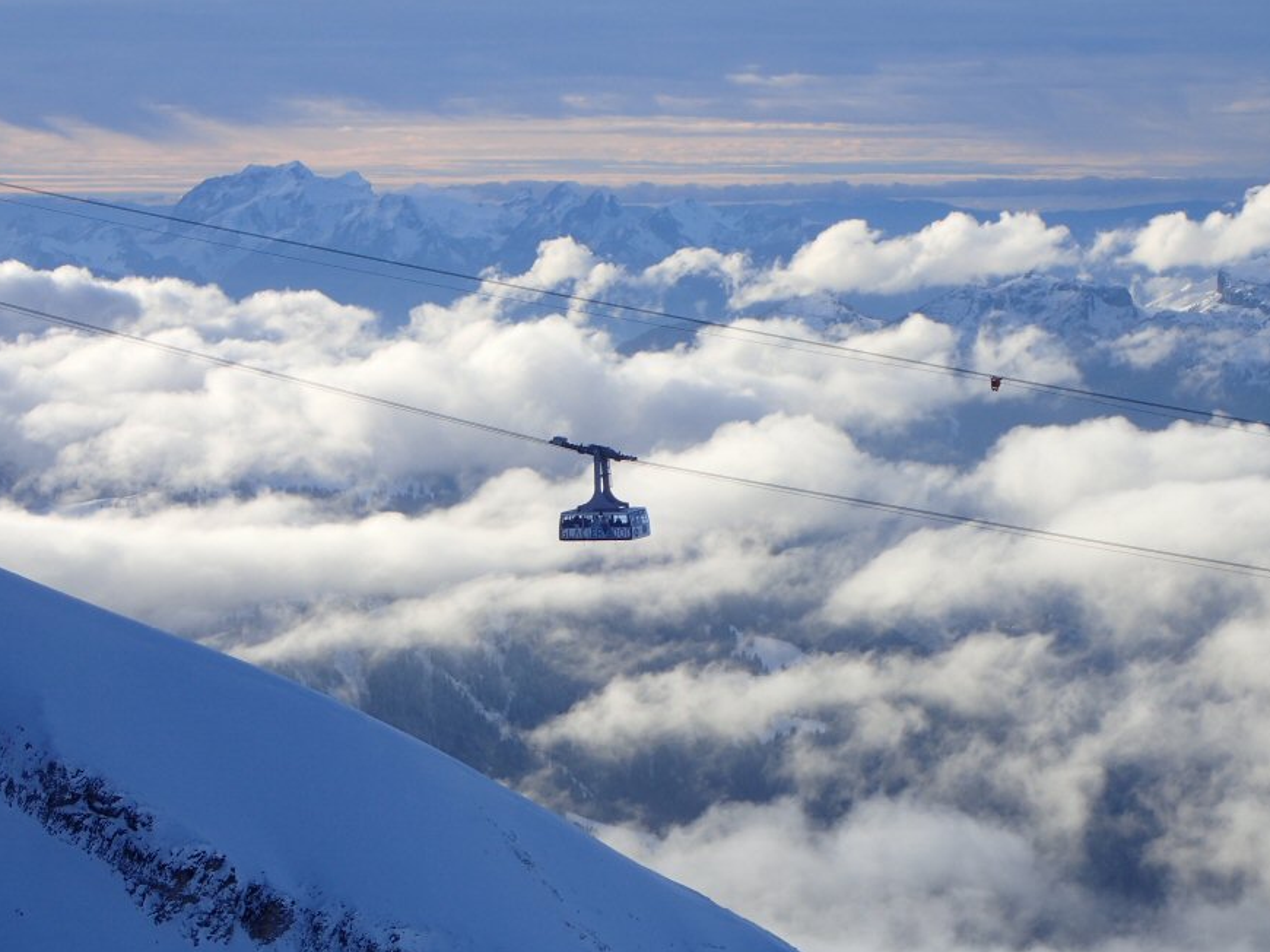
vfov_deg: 12.9
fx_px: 4218
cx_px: 632
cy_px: 498
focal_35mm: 115
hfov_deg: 17.1
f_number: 6.3
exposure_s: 1/320
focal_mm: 18
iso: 100
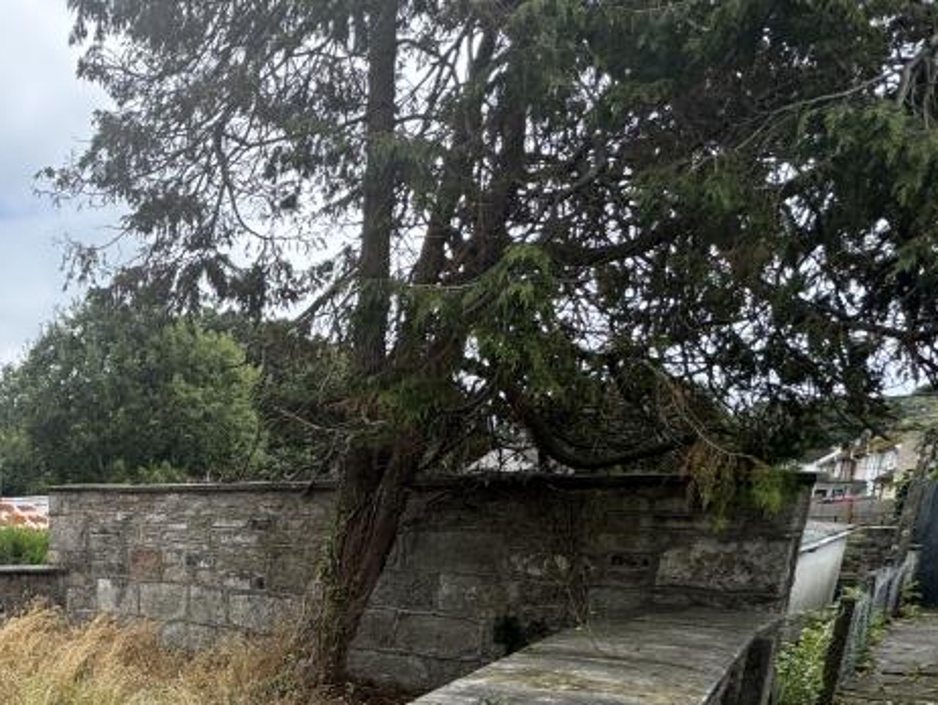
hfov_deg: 45.2
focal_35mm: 31
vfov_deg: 40.6
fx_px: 840
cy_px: 683
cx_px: -75
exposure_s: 1/944
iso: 50
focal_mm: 2.22
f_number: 2.2
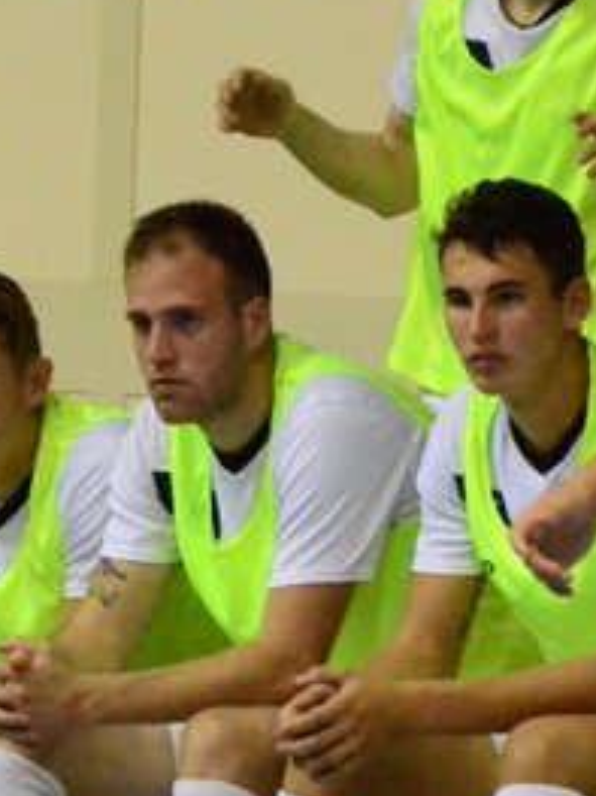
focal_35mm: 1279
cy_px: 521
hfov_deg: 1.2
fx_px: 29385
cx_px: -545
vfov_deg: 1.6
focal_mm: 260
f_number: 7.1
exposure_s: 1/320
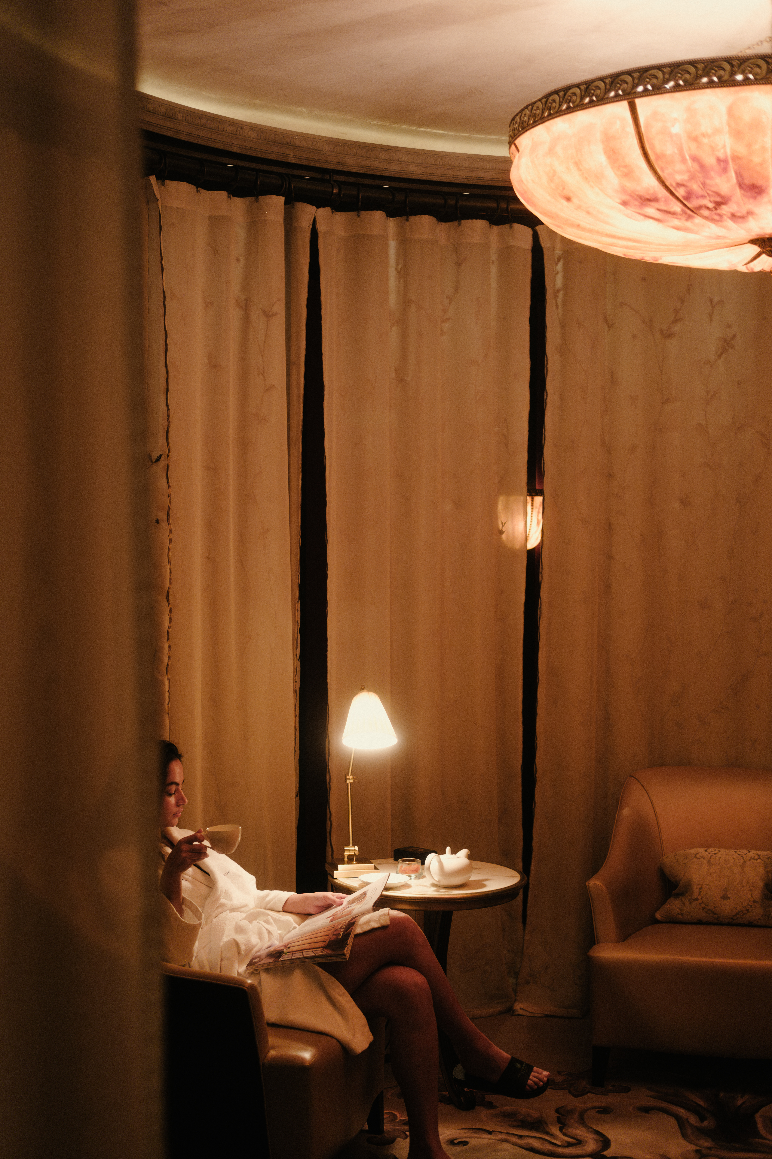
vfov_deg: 37.5
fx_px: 1705
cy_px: 580
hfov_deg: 25.5
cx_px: 386
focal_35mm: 53
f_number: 2
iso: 640
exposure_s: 1/30
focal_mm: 35
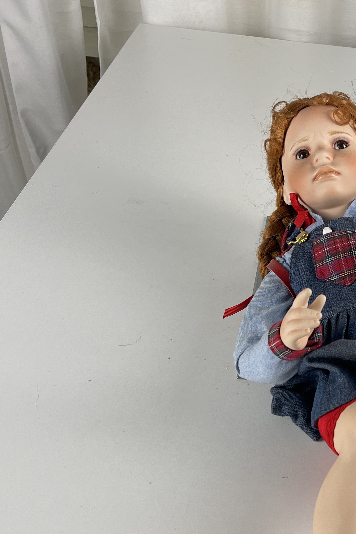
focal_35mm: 48
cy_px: 351
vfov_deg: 40.7
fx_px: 712
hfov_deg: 25.8
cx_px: 400
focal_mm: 5.1
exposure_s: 1/127
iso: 32
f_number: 1.6
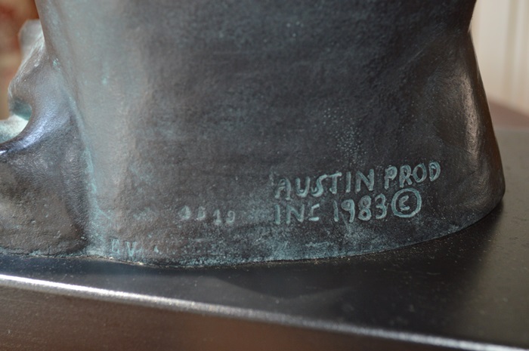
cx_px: 264
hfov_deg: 35.1
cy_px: 176
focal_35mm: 57
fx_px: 837
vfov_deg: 23.7
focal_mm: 38
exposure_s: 1/60
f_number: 5
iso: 900
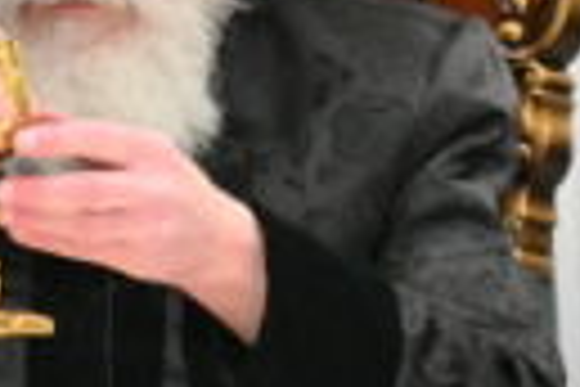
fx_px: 38438
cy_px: -225
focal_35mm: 2386
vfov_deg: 0.6
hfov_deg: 0.9
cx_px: 198
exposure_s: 1/250
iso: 200
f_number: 2.8
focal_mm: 200
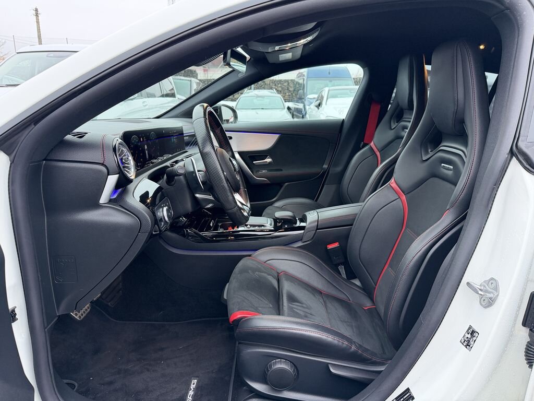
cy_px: 200
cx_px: 267
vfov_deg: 56.8
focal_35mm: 24
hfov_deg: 71.6
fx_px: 370
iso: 200
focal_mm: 6.76
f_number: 1.78
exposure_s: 1/75
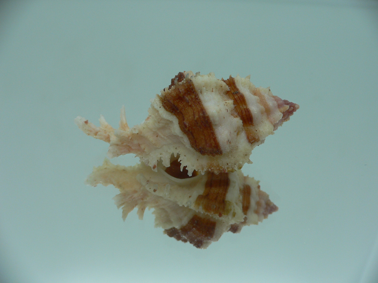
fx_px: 382
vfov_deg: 40.7
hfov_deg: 52.6
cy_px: 142
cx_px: 189
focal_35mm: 35
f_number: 2.8
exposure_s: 1/60
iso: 80
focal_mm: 4.6
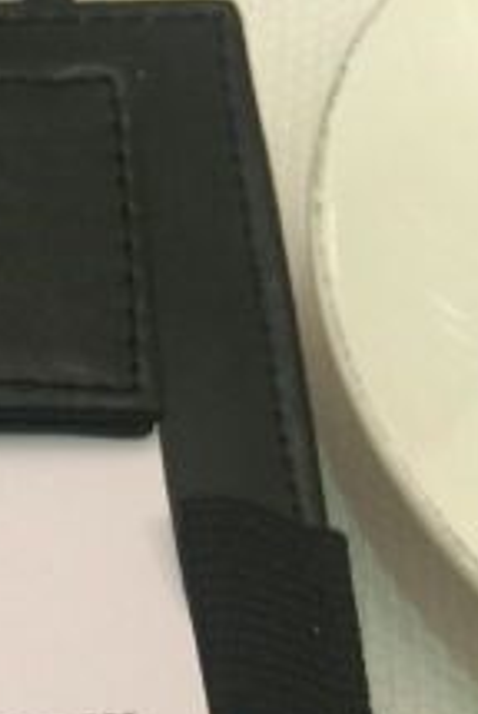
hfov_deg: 13.0
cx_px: -297
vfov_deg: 18.7
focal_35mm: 98
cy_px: 1020
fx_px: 1945
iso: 64
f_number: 2.2
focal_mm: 4.15
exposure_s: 1/33
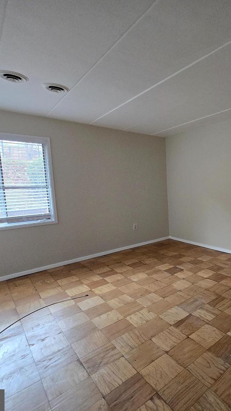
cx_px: 213
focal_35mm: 19
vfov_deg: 89.6
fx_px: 207
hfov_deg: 50.9
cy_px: 205
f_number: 2.2
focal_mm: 1.7
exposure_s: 1/100
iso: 250
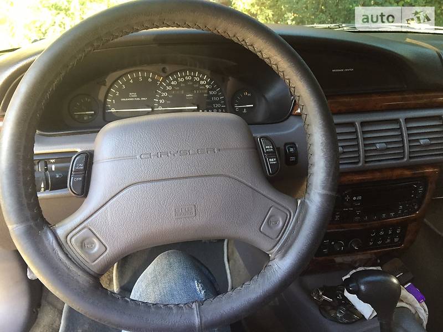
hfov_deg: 61.7
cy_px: 166
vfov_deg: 48.2
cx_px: 222
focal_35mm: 29
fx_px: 371
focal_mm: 4.2
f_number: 2.2
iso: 80
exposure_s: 1/33
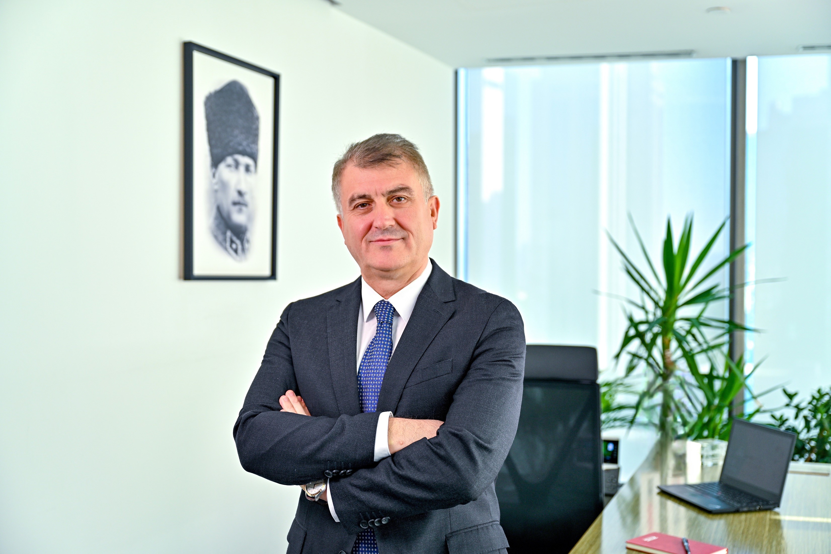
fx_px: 970
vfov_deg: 31.9
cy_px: 277
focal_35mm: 42
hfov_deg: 46.4
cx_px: 416
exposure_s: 1/161
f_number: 2.8
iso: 160
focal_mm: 42
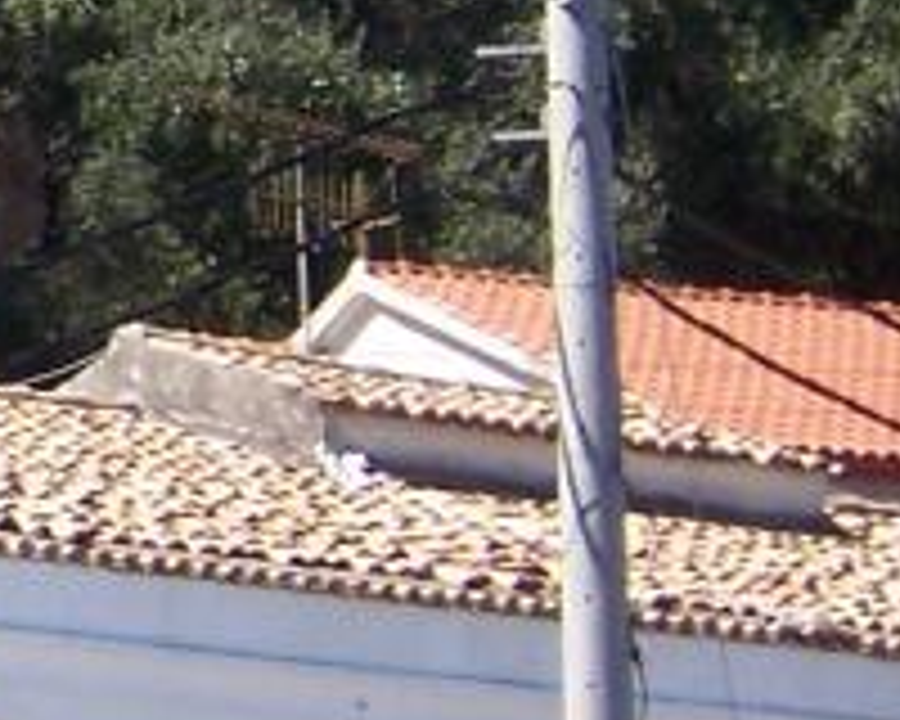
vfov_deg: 3.1
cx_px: -1287
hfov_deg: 3.8
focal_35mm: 499
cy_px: -418
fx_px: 13292
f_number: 4.9
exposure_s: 1/350
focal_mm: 16.6
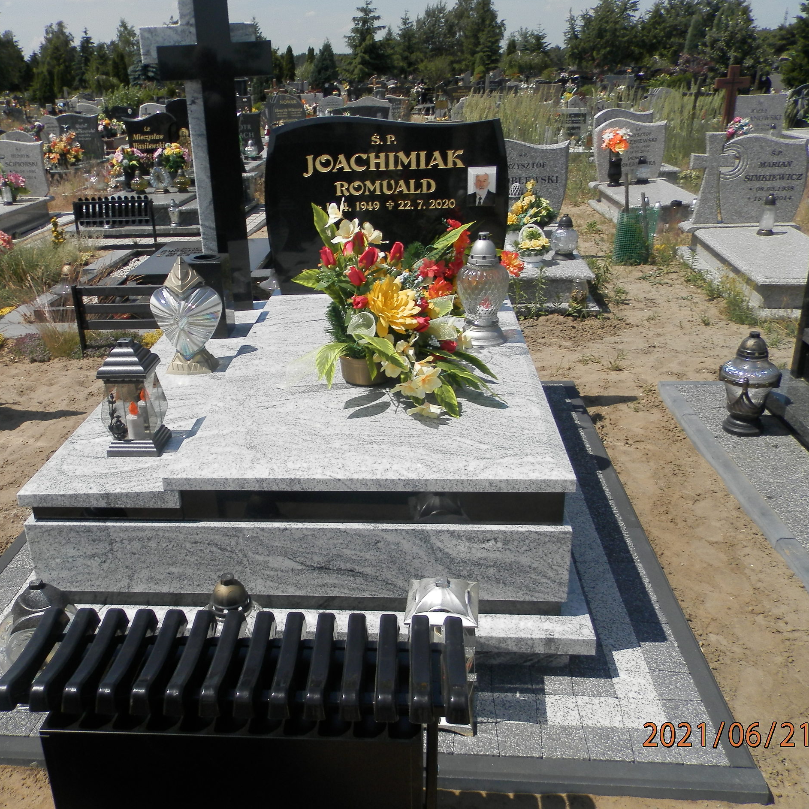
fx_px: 793
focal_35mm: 30
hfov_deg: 53.7
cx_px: 330
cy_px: 411
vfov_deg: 54.0
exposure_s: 1/250
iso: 80
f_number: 8.7
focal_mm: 4.5
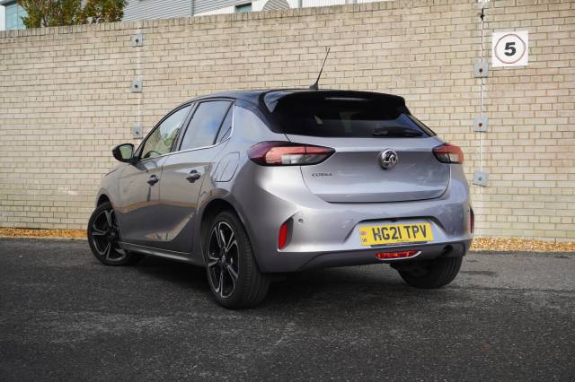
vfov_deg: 28.0
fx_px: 766
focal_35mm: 48
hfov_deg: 41.1
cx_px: 288
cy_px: 191
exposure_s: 1/80
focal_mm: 32
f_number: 5.6
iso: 100
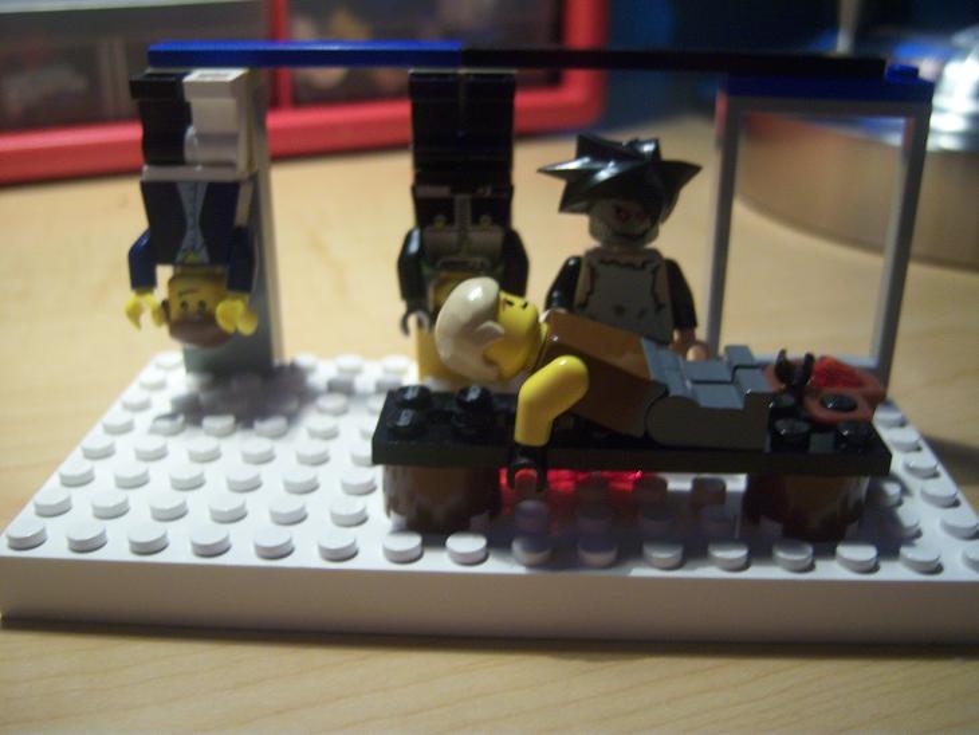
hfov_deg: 51.3
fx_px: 1018
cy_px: 368
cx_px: 490
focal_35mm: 36
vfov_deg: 39.7
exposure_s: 1/50
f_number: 2.8
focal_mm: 7.5
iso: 160
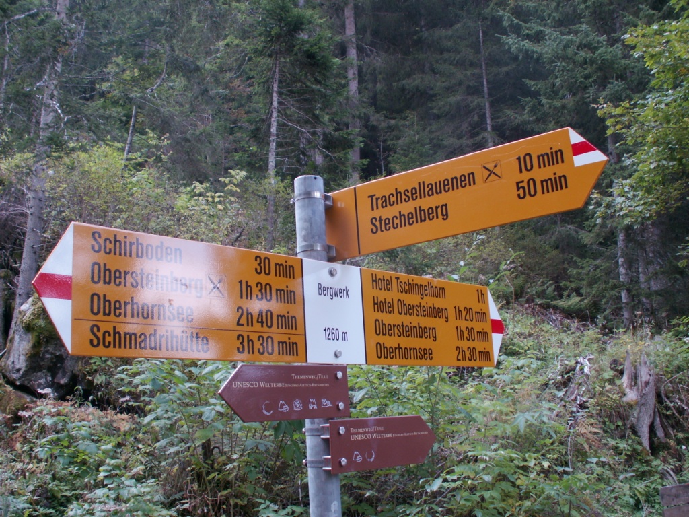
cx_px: 344
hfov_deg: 52.6
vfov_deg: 40.7
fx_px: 697
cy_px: 258
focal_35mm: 35
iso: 50
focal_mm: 5.86
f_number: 2.8
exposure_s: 1/50
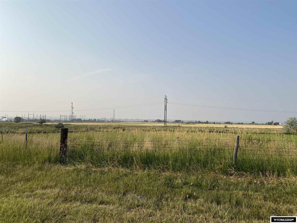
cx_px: 148
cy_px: 112
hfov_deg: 67.3
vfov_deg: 53.1
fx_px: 223
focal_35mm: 26
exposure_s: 1/3984
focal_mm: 4.25
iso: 32
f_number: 1.8
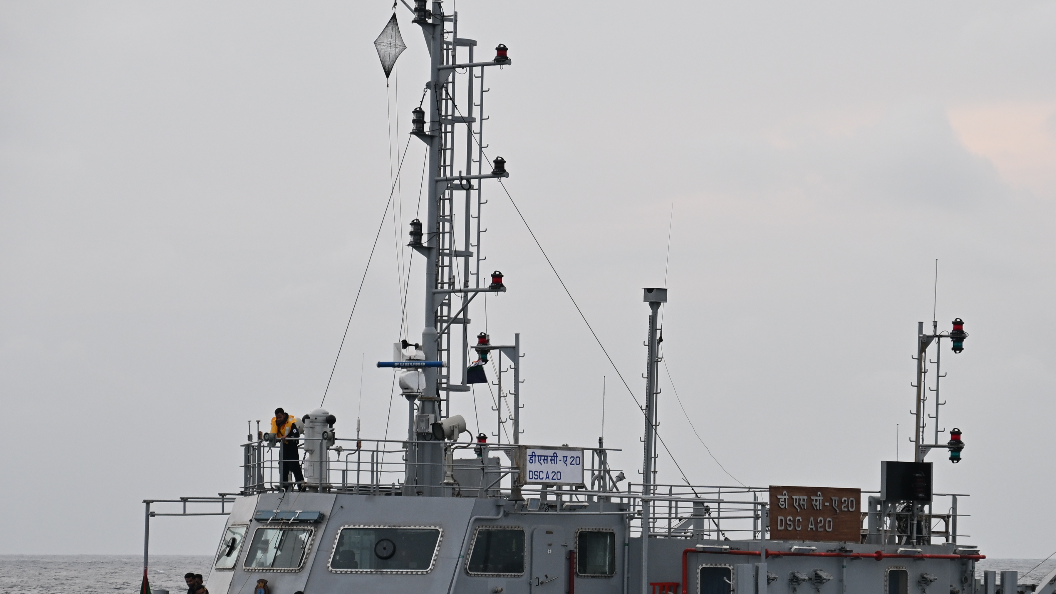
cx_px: 744
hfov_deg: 12.4
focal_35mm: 173
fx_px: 4839
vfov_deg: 7.0
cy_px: 437
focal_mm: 71
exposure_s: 1/250
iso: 200
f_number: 5.6
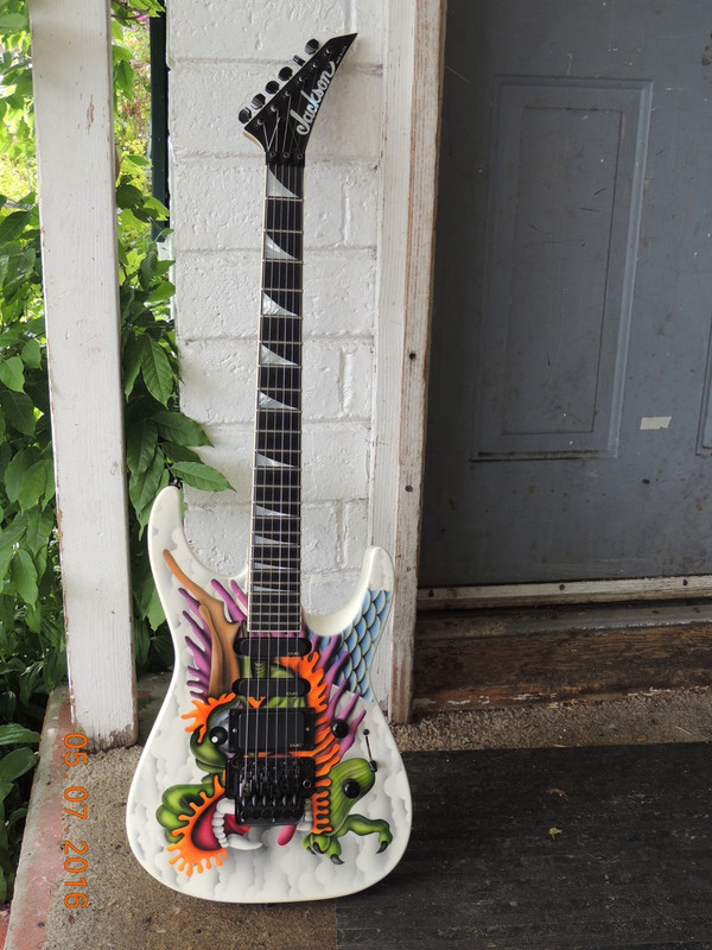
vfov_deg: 43.9
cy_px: 475
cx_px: 356
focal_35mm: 43
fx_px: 1179
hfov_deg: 33.6
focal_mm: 7.6
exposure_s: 1/50
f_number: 3.4
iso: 125
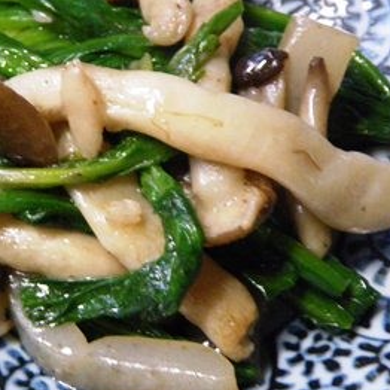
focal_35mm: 77
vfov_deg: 22.5
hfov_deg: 22.3
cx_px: 118
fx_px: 981
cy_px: 177
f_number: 4.4
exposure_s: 1/8
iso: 800
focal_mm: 9.1
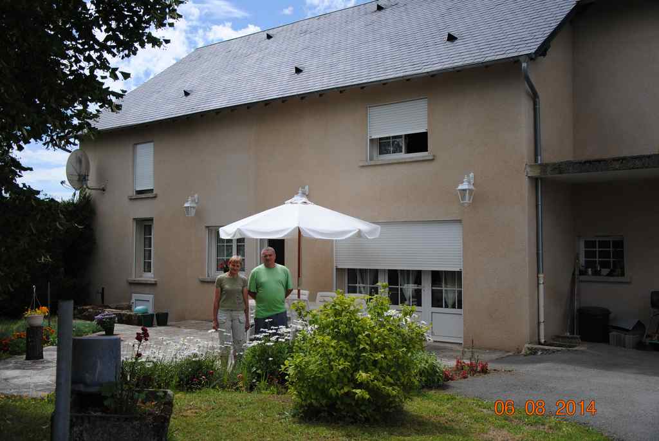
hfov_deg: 46.4
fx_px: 770
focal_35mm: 42
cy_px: 220
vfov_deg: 32.0
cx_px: 330
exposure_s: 1/1000
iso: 100
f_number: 4
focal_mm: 28
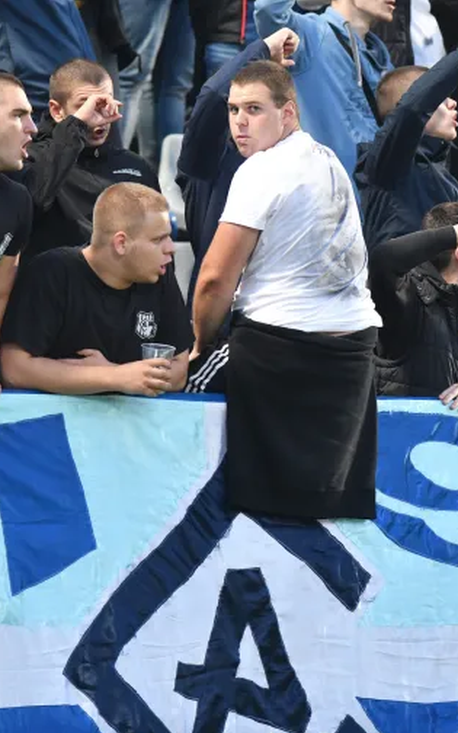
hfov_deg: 2.8
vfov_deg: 4.6
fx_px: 9207
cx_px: 113
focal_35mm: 461
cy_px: 367
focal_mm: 300
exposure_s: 1/320
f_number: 4
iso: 2000
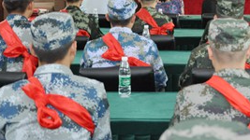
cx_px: 224
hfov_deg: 21.5
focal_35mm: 97
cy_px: -25
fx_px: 643
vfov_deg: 12.2
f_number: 4.2
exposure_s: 1/60
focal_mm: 30
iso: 800
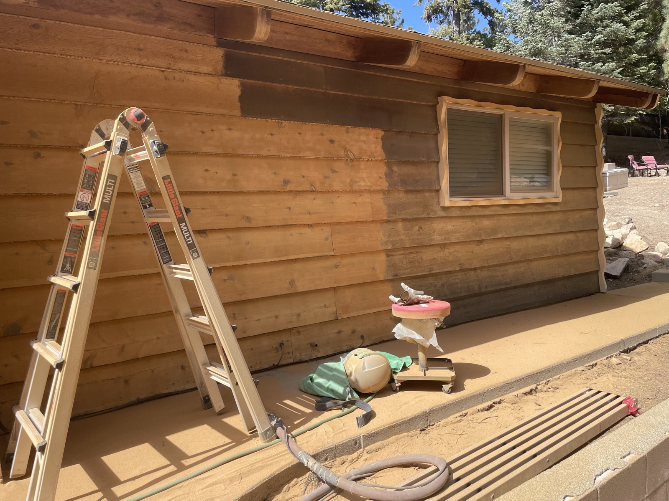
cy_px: 250
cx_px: 334
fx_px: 502
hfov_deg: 67.3
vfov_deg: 53.1
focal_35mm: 26
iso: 32
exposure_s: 1/2053
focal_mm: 4.2
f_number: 1.6
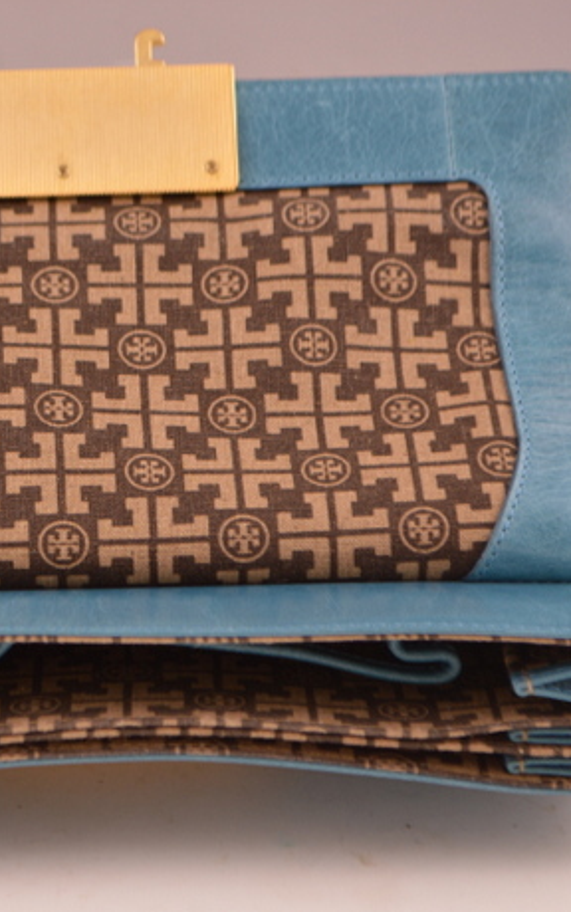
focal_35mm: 128
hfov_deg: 10.2
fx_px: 3177
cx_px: 83
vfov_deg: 16.3
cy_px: 452
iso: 400
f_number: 5.6
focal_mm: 55
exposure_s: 1/40
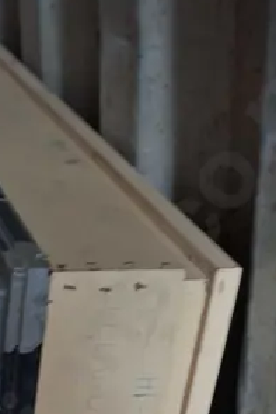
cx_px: -104
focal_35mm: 83
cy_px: 620
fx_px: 953
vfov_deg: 20.8
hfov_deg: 15.5
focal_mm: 5.54
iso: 400
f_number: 1.8
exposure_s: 1/25
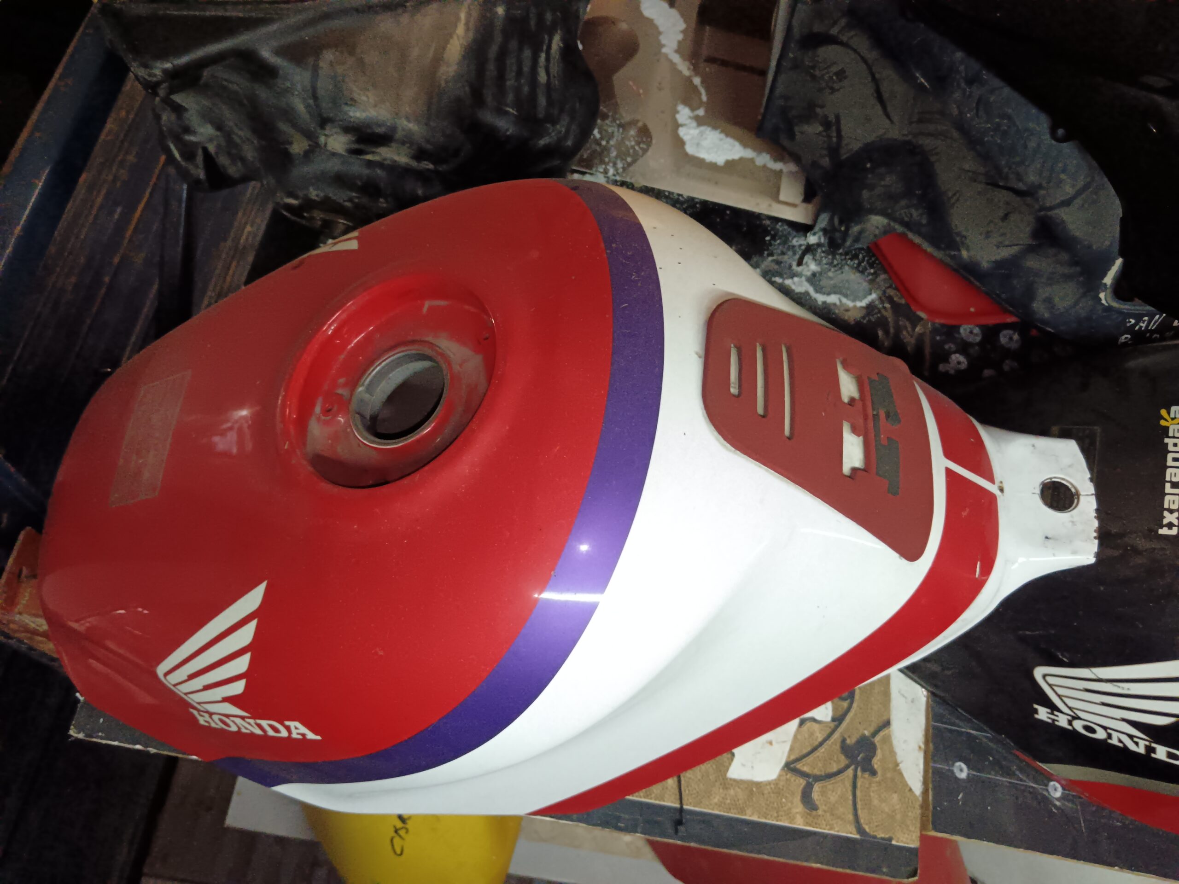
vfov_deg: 51.4
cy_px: 442
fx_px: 920
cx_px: 590
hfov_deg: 65.3
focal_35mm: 27
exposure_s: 1/100
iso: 4387
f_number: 1.9
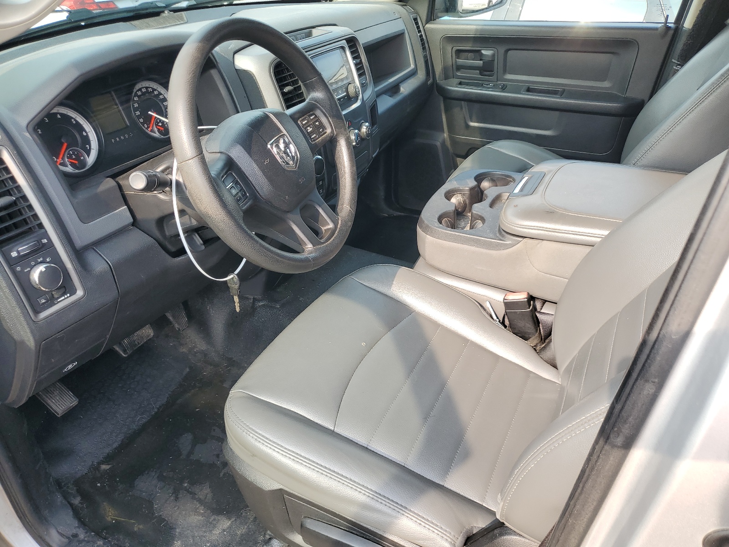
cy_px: 274
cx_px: 364
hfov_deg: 67.3
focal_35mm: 26
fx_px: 548
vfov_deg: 53.1
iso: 50
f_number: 1.5
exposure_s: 1/357
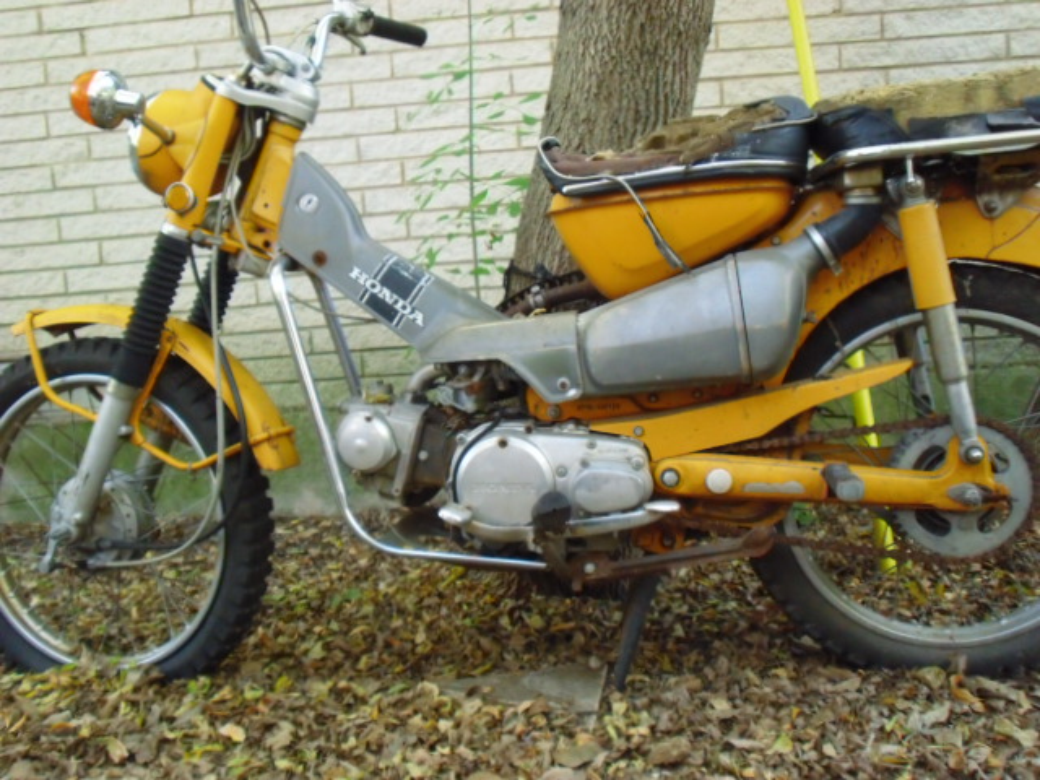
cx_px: 520
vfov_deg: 42.9
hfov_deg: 55.4
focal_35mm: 33
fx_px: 991
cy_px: 390
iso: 400
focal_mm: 5.58
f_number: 2.8
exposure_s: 1/80
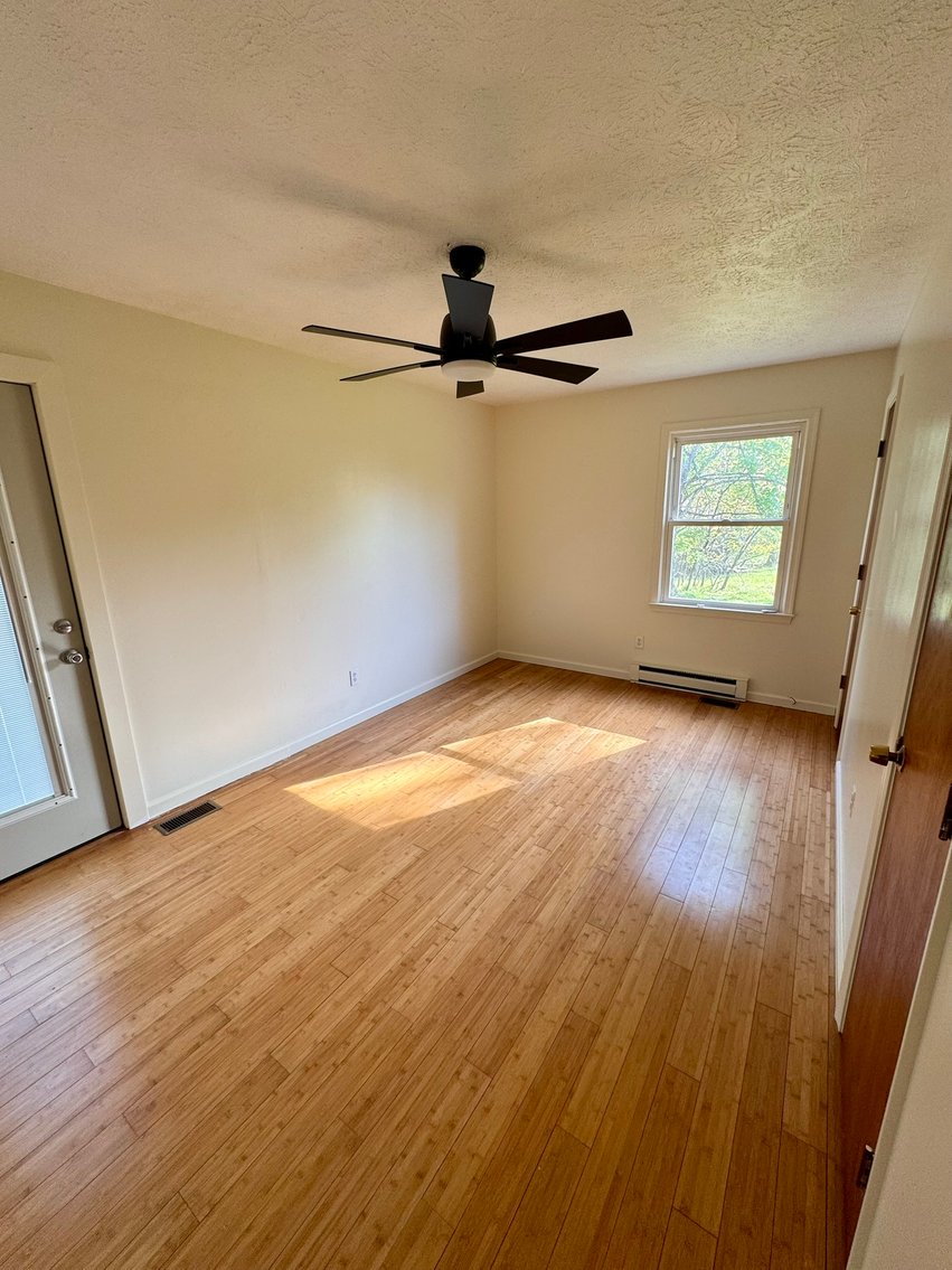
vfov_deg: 102.1
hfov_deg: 85.7
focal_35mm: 14
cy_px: 635
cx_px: 476
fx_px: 513
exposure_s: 1/99
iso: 64
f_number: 2.2
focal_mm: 2.22
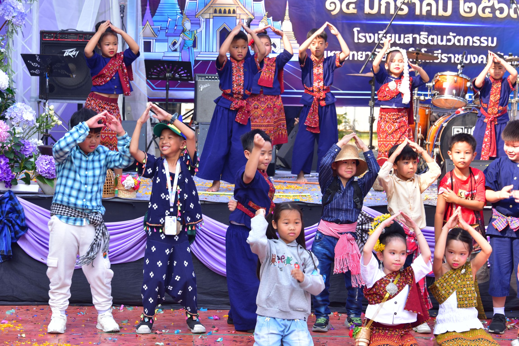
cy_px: 168
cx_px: 279
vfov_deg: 12.6
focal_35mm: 109
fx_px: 1572
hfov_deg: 18.7
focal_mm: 100
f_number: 6.3
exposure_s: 1/200
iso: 200
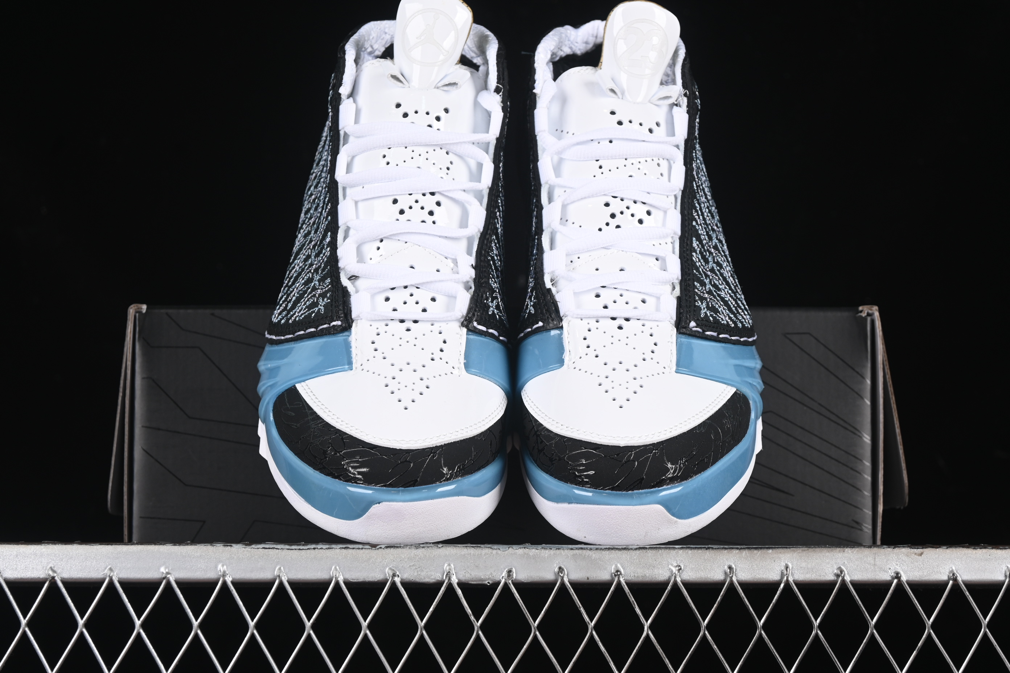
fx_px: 2104
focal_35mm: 75
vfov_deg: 18.2
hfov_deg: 27.0
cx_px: 505
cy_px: 336
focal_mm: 50
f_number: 7.1
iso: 160
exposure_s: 1/80
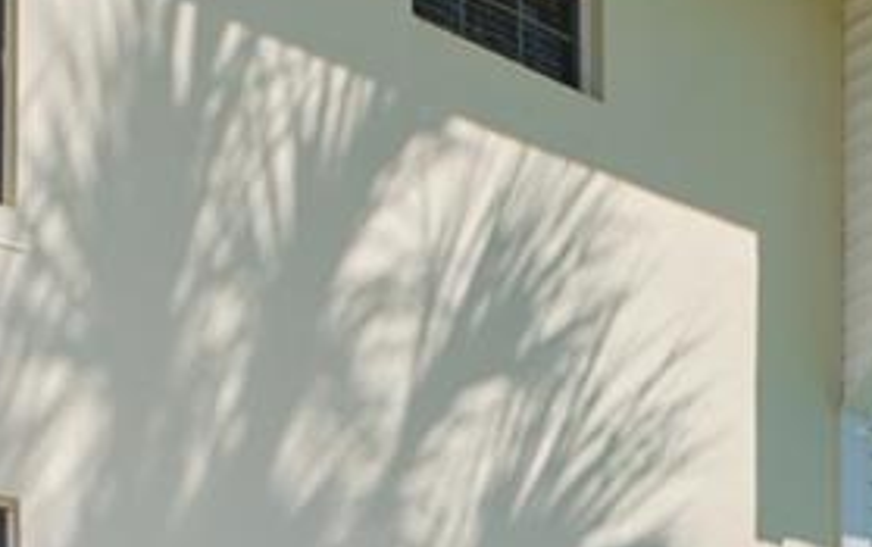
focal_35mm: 56
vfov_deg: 19.5
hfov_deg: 36.2
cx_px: 466
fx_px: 1332
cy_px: 872
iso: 400
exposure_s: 1/250
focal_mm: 10
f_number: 14
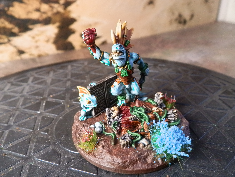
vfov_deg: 49.7
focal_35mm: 28
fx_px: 190
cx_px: 118
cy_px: 88
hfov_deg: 63.4
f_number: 3.1
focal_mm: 5
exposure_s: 1/160
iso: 400
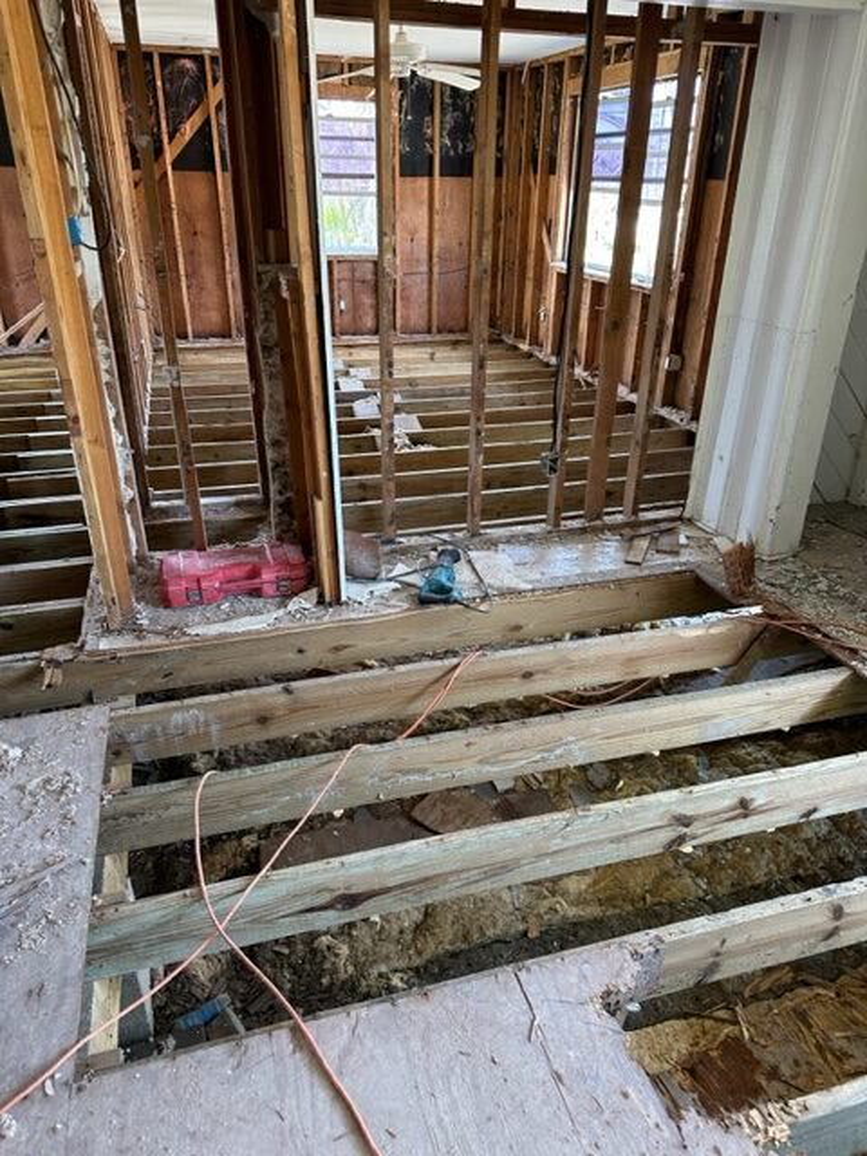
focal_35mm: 24
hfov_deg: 56.8
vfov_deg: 71.6
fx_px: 801
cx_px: 434
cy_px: 578
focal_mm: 6.86
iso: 250
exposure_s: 1/74
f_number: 1.78
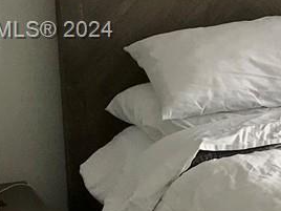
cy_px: 31
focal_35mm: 167
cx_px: 617
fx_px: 1356
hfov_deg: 10.6
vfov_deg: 8.9
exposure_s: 1/120
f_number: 1.8
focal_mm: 3.99
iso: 32
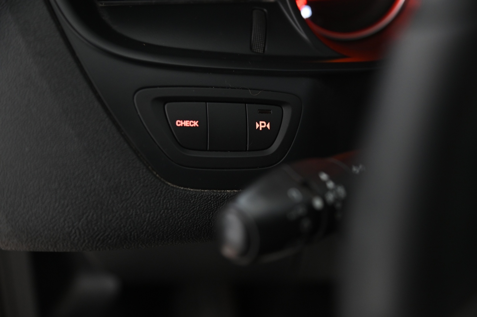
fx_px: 768
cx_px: 238
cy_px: 158
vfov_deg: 23.3
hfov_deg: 34.5
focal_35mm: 58
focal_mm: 58
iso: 2000
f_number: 4
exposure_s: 1/15
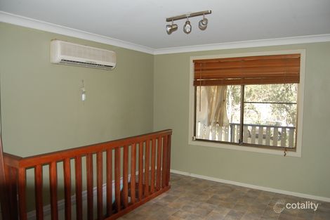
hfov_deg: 64.6
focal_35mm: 28
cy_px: 110
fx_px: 261
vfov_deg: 45.6
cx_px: 165
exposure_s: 1/60
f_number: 3.5
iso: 400
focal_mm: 19
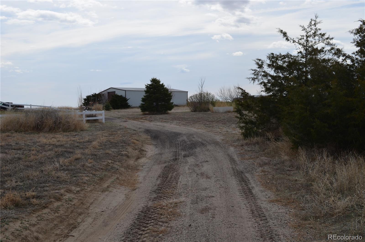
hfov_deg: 49.7
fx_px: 395
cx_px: 182
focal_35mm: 39
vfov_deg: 34.0
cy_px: 121
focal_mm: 26
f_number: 10
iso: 100
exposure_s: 1/200
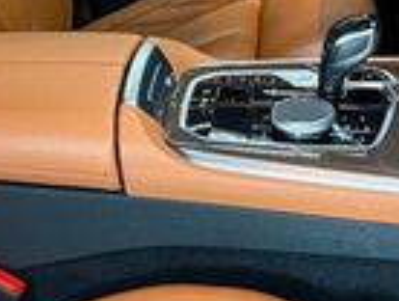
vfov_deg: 13.4
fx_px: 1282
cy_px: 177
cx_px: 9
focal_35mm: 111
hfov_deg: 17.3
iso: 400
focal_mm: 6.76
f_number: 1.78
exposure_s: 1/60
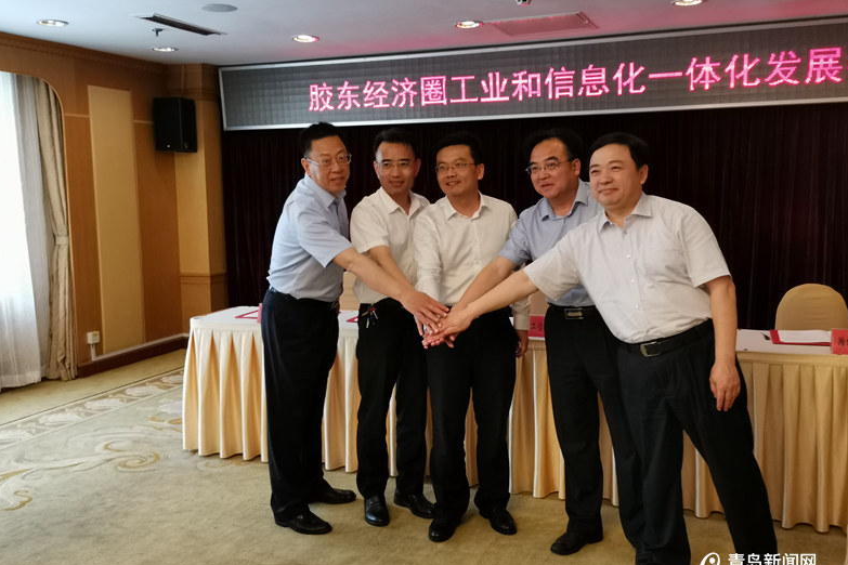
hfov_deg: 55.8
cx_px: 431
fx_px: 801
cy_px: 280
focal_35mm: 34
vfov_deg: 38.9
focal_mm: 4.75
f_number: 1.8
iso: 200
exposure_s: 1/50
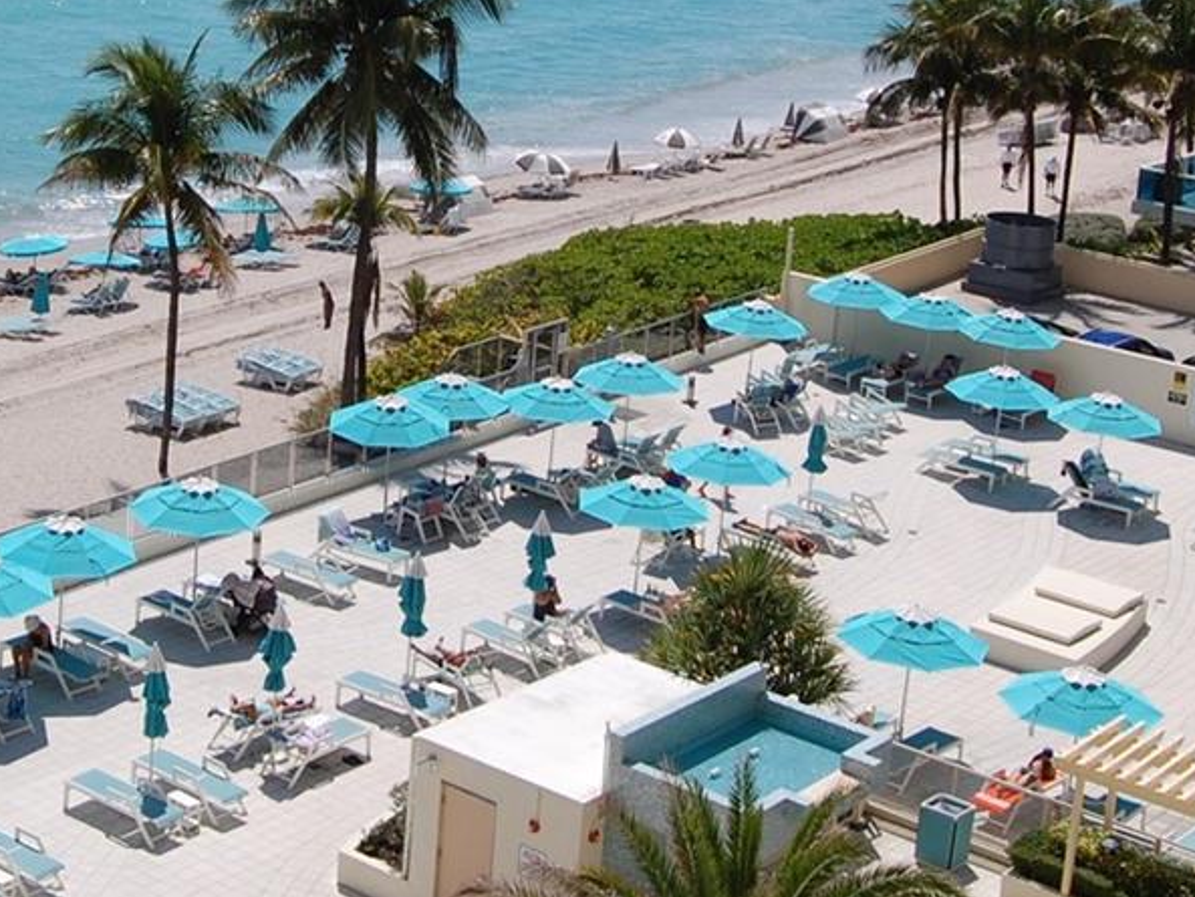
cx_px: 377
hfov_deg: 27.6
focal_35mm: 70
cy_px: 162
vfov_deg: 20.7
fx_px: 2417
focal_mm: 18
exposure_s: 1/500
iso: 200
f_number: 11
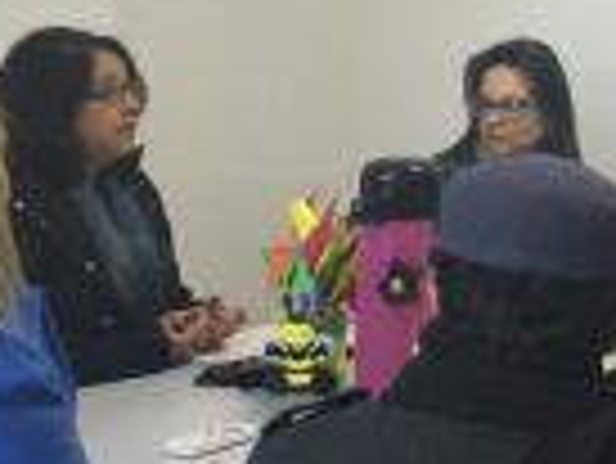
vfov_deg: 13.4
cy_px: 126
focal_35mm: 110
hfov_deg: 16.9
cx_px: 782
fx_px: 1959
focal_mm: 4.15
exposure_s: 1/30
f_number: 2.2
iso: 80
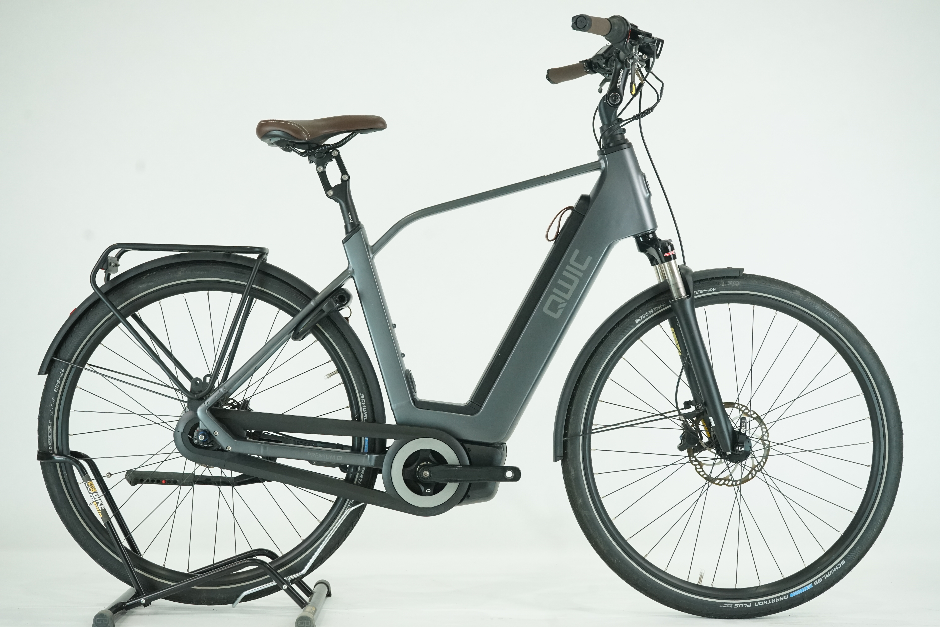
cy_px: 314
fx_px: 1488
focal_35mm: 57
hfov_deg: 35.1
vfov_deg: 23.8
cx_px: 470
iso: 2500
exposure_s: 1/200
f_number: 7.1
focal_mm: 57
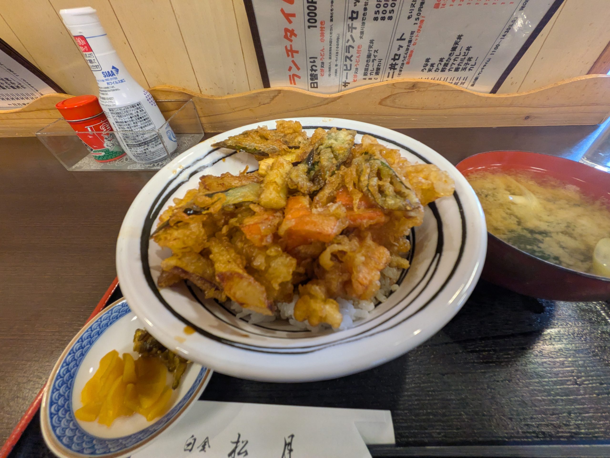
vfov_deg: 85.7
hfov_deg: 102.0
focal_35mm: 14
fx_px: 247
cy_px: 229
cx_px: 305
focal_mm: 1.83
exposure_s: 1/50
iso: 178
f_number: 2.2
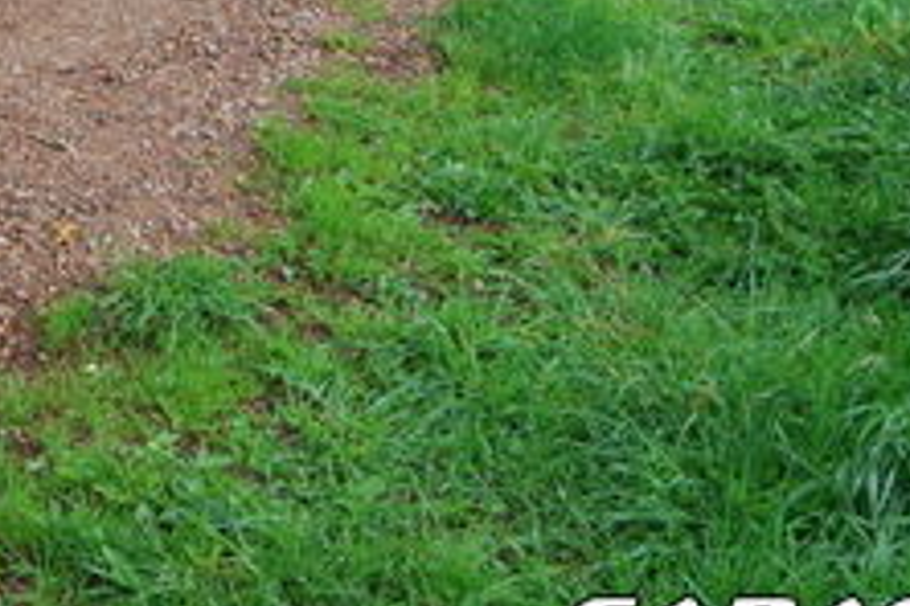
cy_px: -217
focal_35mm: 104
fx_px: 2629
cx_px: -41
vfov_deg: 12.7
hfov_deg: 19.0
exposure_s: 1/100
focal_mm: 24
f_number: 9
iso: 200
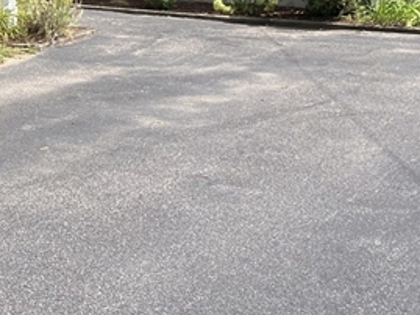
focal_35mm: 99
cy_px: -209
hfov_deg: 19.7
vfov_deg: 13.7
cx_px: 95
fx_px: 1202
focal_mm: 5.1
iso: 50
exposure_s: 1/1721
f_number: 1.6
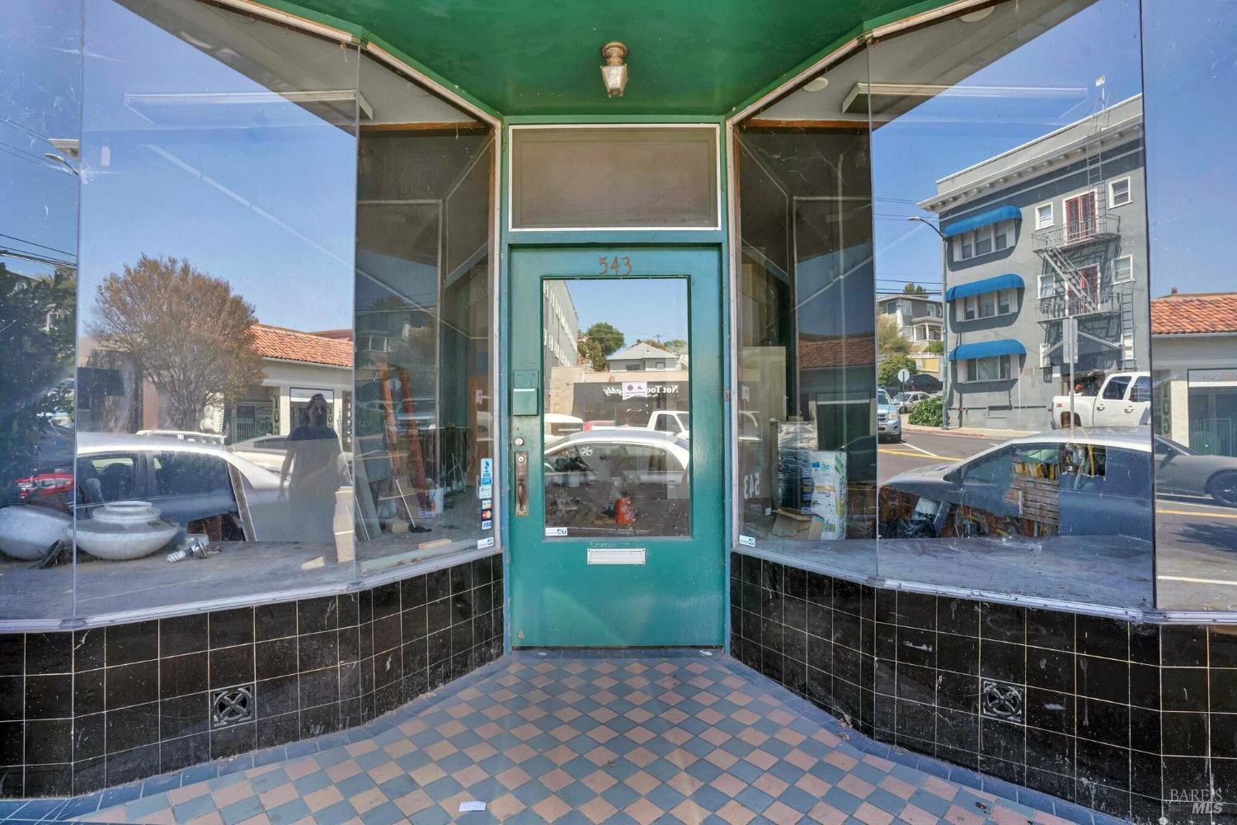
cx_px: 618
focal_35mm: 17
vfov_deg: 70.4
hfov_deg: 93.3
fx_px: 584
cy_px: 412
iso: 200
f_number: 9
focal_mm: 17
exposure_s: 1/25
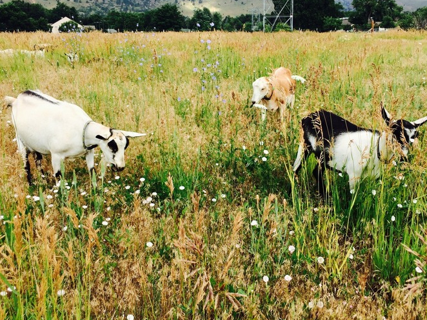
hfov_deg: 50.1
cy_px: 149
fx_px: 456
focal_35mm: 37
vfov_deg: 38.6
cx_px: 232
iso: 32
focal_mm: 4.12
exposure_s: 1/1053
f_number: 2.2
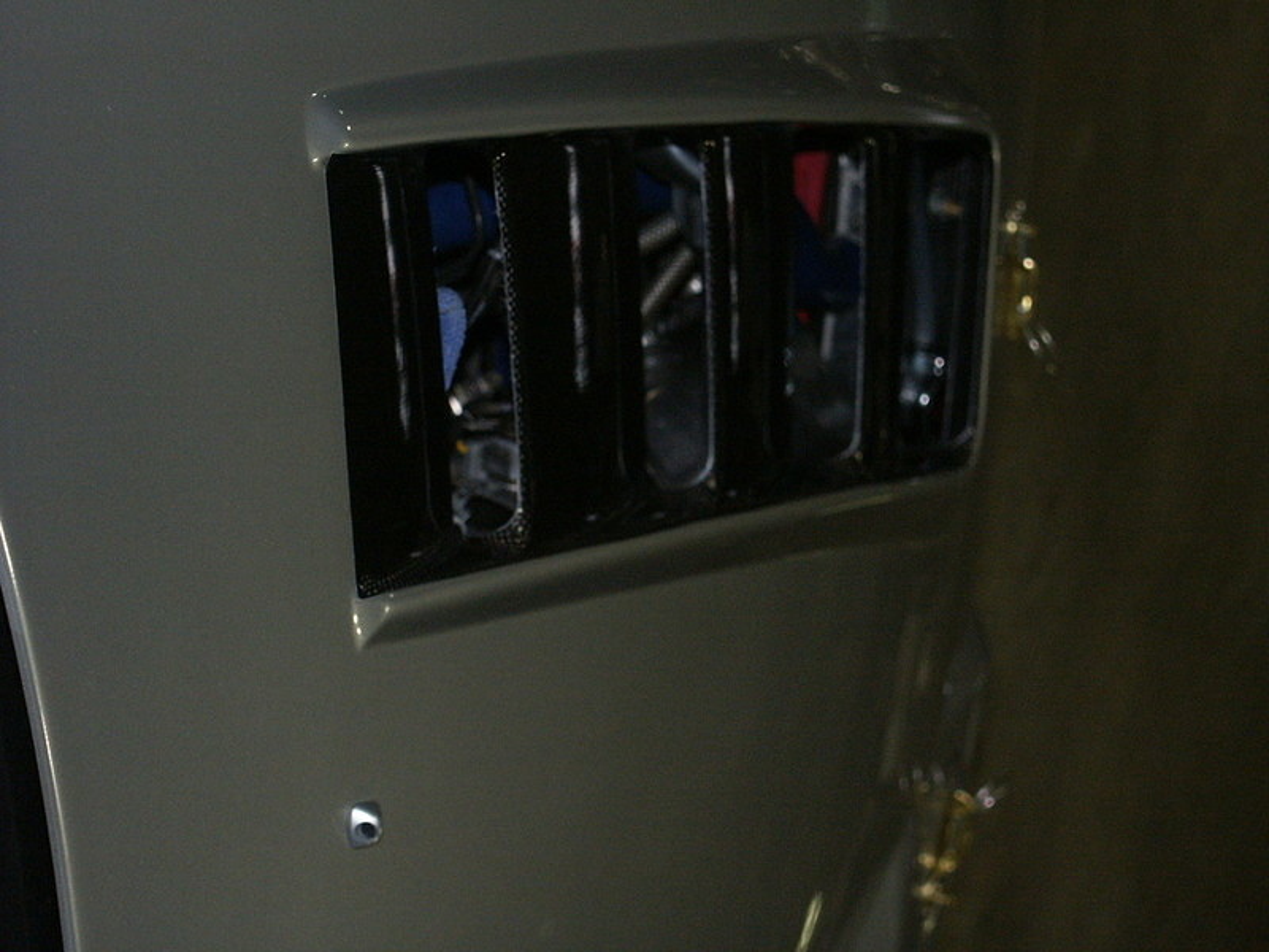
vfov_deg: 13.8
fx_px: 3923
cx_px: 634
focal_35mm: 107
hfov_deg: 18.4
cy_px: 476
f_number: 3.5
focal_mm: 26.44
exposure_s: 1/90
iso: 200
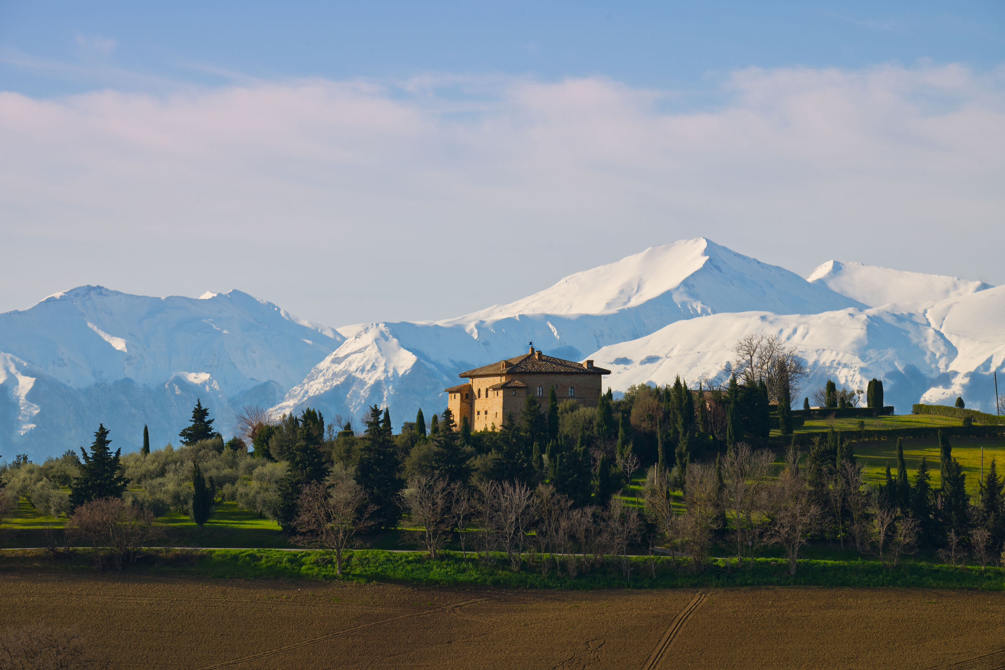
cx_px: 502
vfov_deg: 5.3
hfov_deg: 7.9
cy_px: 335
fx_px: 7256
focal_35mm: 260
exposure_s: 1/400
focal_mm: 260
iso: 250
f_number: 11
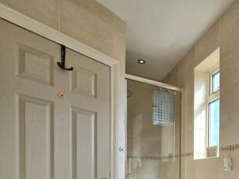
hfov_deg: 63.4
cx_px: 191
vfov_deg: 47.3
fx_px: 173
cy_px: 172
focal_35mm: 25
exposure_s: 1/417
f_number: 2.2
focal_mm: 2.2
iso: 50
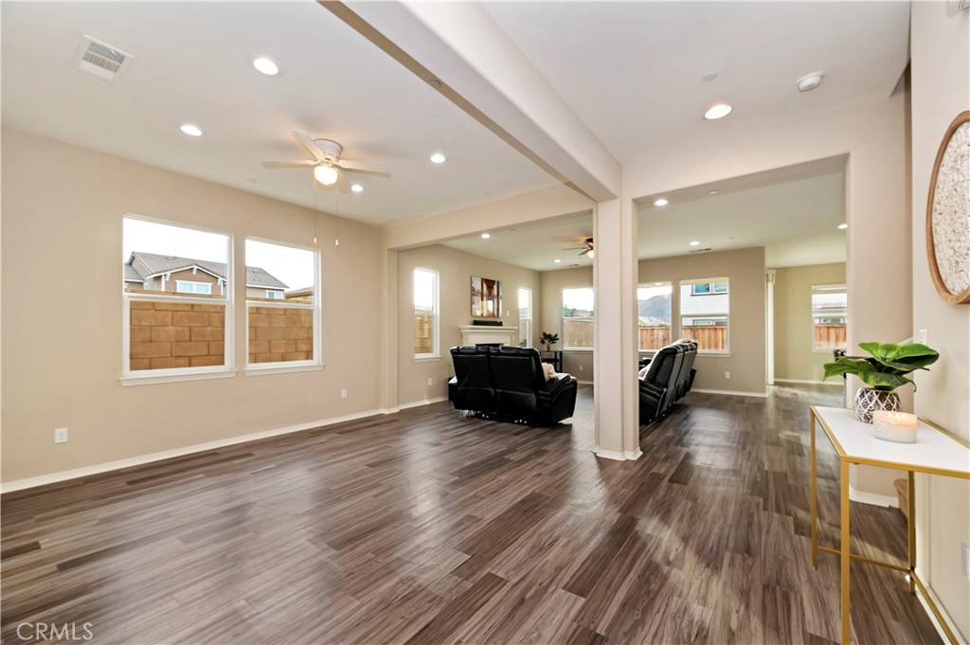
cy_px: 322
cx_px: 485
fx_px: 377
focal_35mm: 14
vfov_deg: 81.1
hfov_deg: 104.3
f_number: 10
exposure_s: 1/30
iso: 500
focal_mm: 14
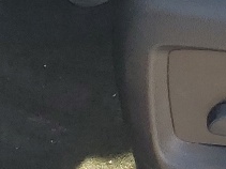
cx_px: 403
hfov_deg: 9.6
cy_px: -404
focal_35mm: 197
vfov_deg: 6.6
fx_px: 1285
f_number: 1.5
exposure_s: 1/417
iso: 50
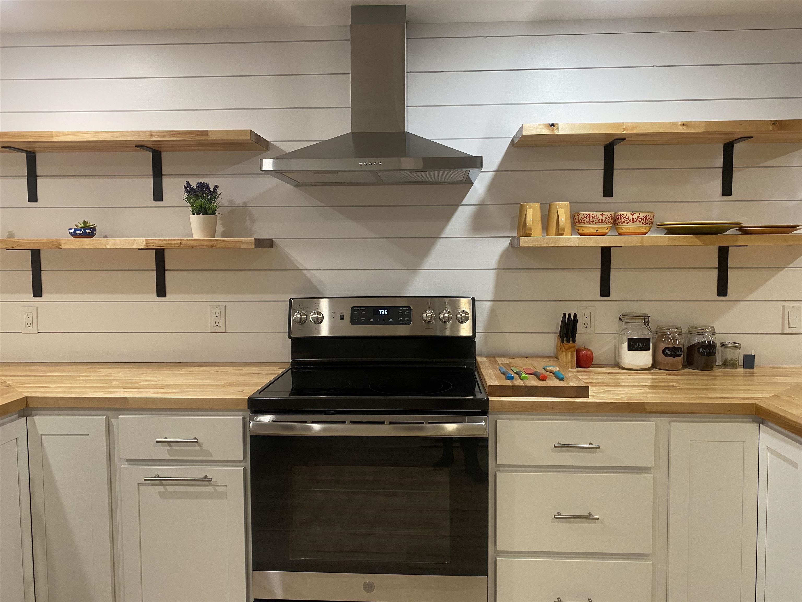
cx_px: 401
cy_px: 301
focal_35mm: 26
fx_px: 602
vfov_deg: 53.1
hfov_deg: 67.3
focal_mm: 4.25
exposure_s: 1/60
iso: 160
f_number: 1.8
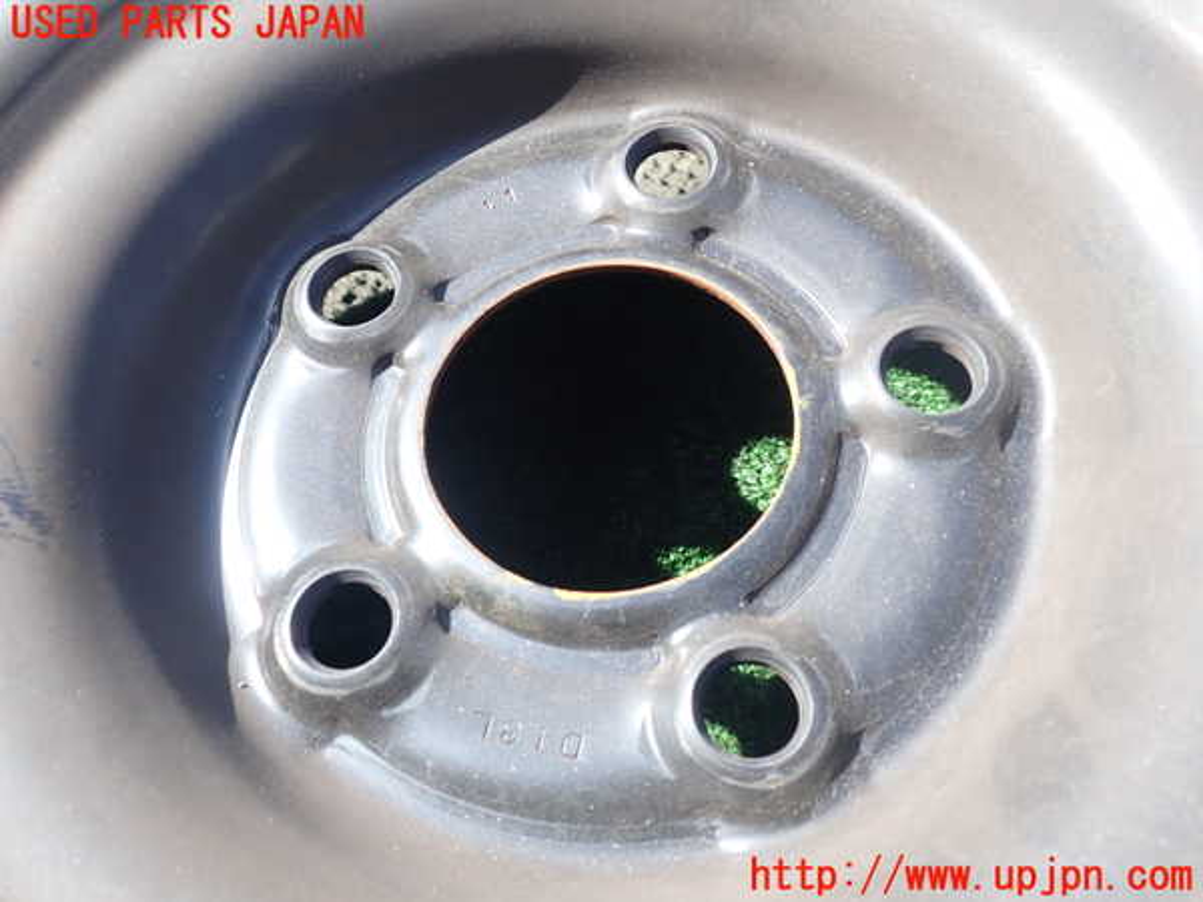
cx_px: 602
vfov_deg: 46.8
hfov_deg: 60.0
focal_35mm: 30
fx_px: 1043
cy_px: 451
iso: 100
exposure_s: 1/250
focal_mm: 5.4
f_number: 3.2
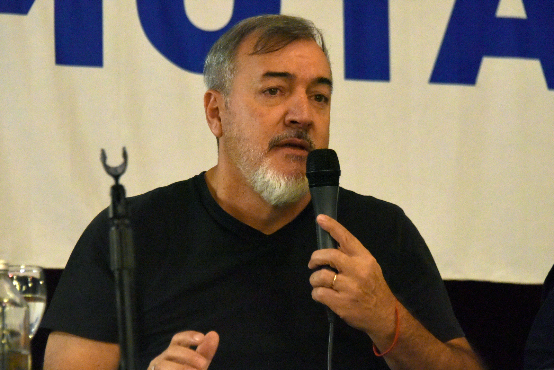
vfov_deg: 6.5
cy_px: 185
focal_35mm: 210
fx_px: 3233
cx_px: 277
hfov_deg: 9.8
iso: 10000
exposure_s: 1/80
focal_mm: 210
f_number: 5.6
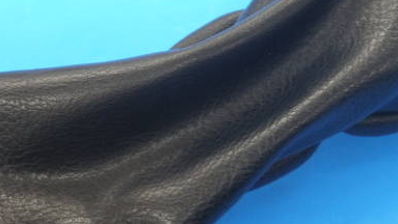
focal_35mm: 120
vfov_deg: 10.1
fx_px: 1267
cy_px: 5
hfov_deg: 17.8
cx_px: 289
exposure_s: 1/50
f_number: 5.2
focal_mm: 33
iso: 800
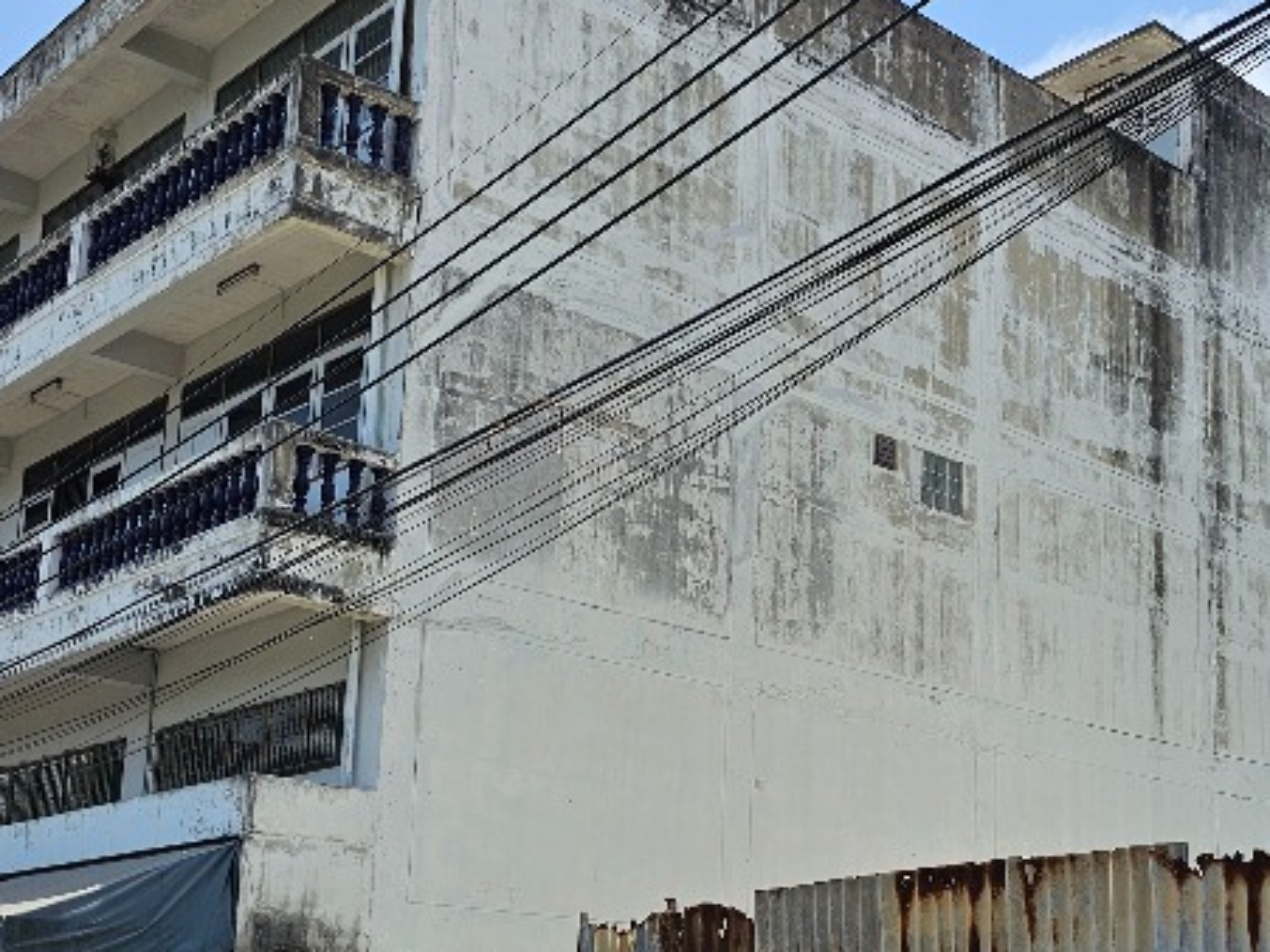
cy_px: 721
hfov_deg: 37.2
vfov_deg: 28.1
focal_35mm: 51
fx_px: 1871
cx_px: 814
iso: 10
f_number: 1.7
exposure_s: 1/1182
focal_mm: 6.3
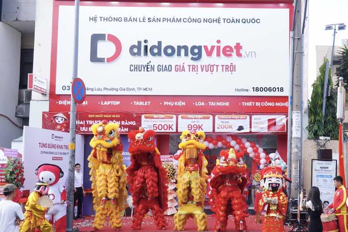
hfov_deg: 57.2
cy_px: 116
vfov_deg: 40.0
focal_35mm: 33
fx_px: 319
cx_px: 174
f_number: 4
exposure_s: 1/200
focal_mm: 22
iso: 160
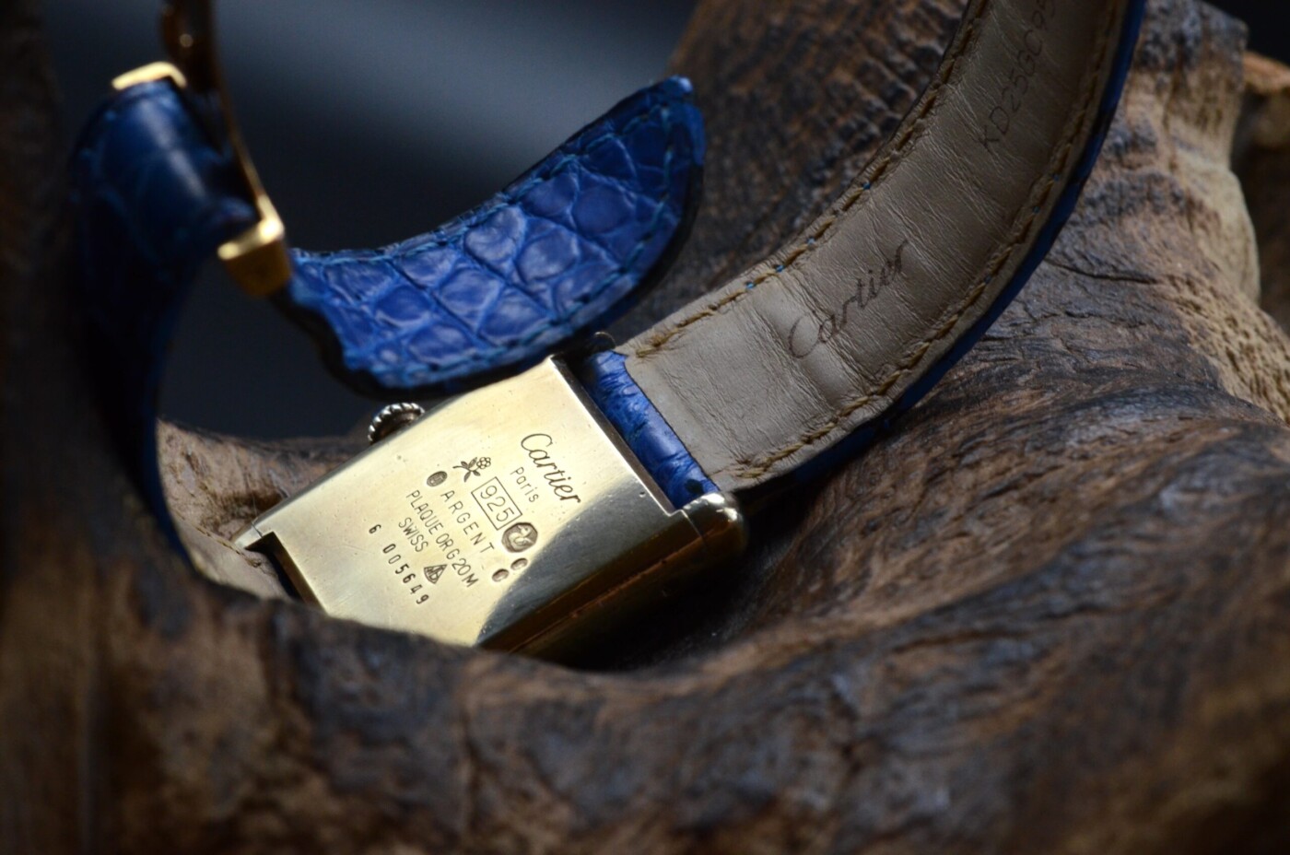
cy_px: 428
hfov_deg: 22.7
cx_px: 645
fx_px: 3219
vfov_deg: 15.1
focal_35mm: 90
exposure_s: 1/125
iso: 1600
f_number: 11
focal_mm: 60
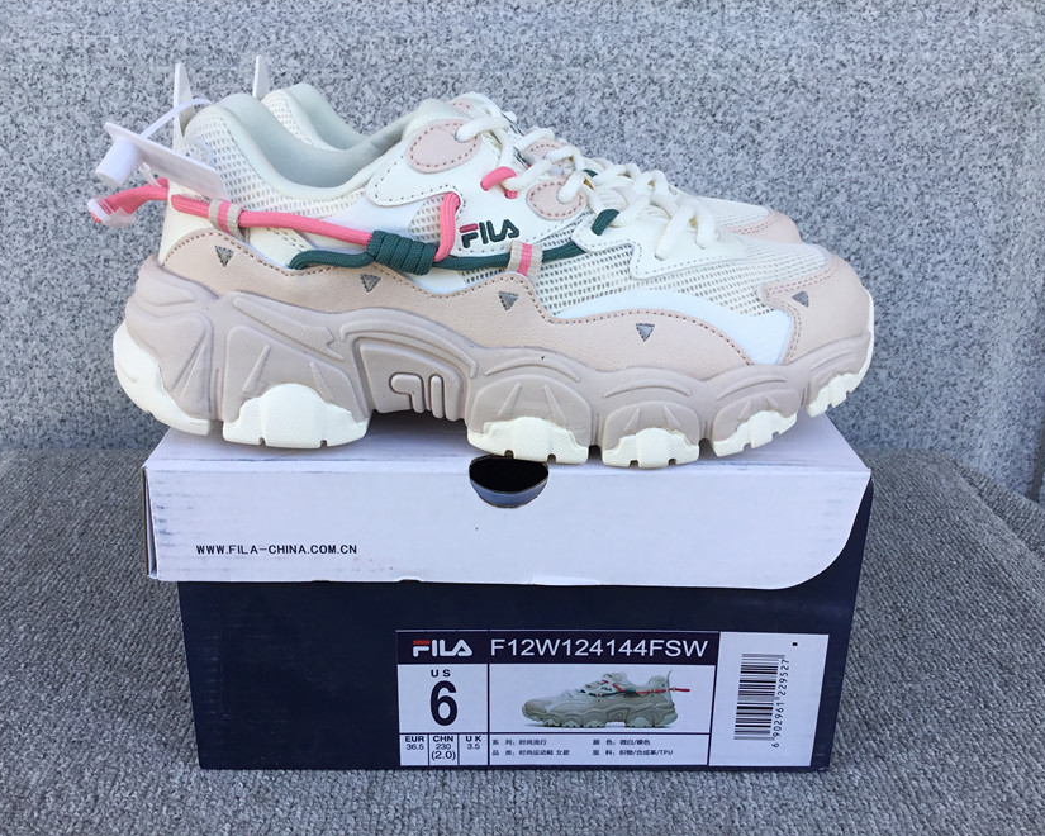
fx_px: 1021
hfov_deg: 54.2
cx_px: 497
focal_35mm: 33
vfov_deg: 44.5
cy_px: 410
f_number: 2.4
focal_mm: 3.3
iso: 25
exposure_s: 1/344
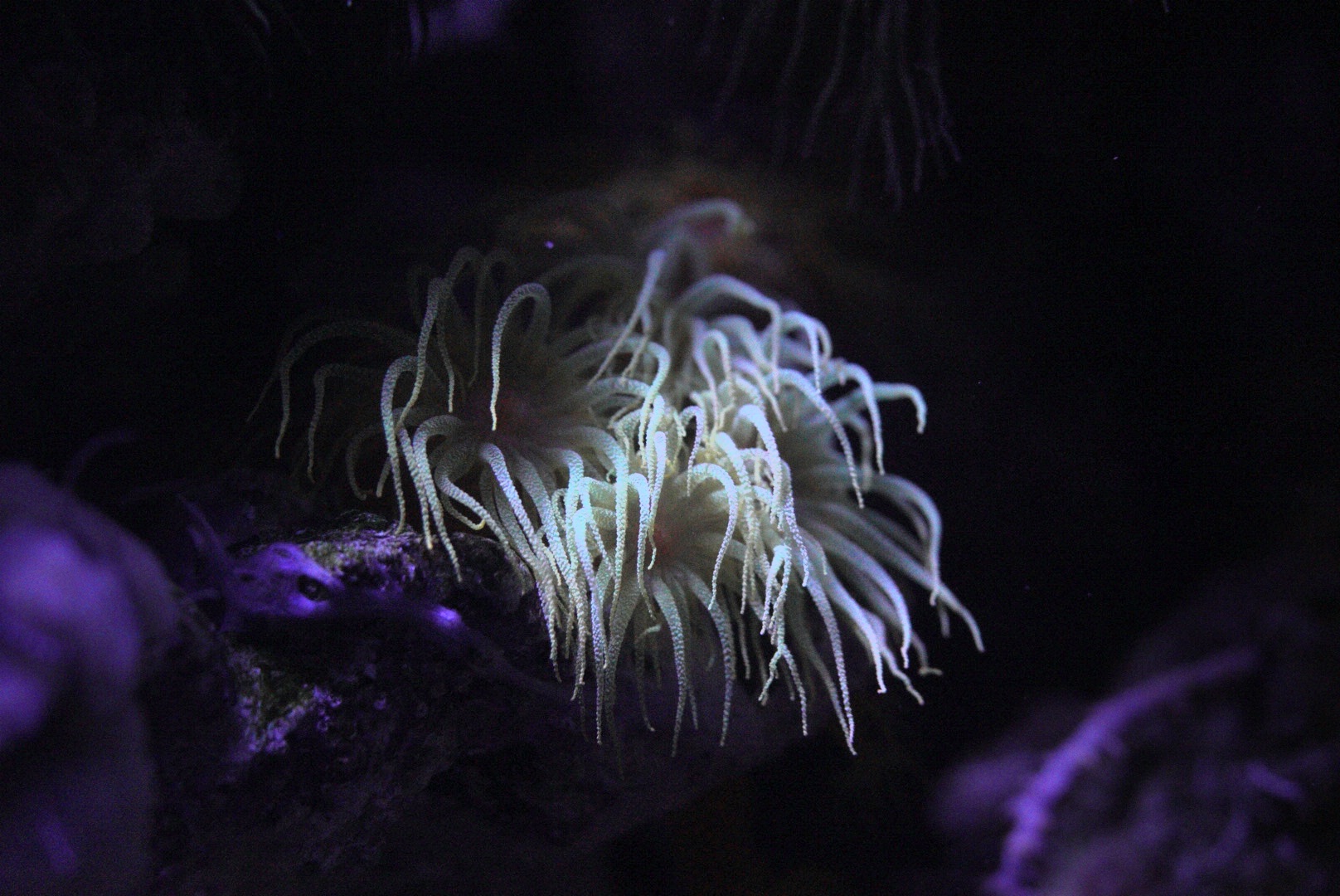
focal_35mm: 135
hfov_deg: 15.2
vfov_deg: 10.2
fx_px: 5028
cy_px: 448
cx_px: 670
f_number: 4
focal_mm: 90
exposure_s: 1/161
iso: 4000
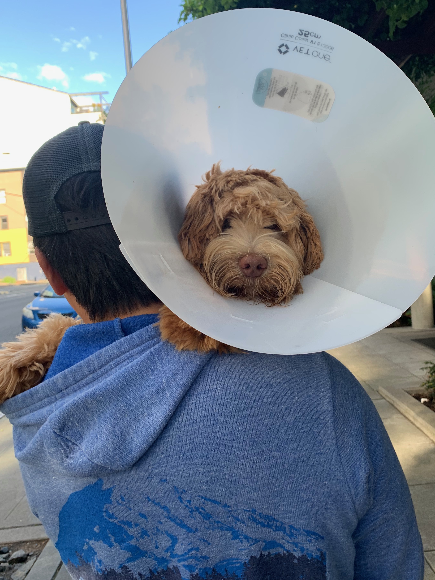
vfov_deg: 61.7
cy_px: 284
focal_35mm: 29
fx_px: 486
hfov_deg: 48.2
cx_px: 237
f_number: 1.8
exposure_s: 1/129
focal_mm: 4.25
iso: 25
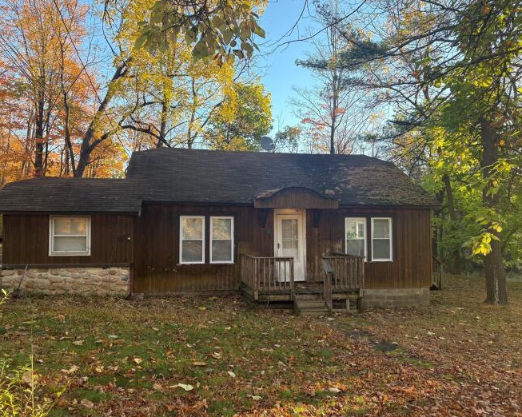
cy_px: 212
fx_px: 432
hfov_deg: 62.2
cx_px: 265
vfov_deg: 51.5
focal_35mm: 28
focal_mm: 5.96
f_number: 1.6
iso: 64
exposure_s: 1/357
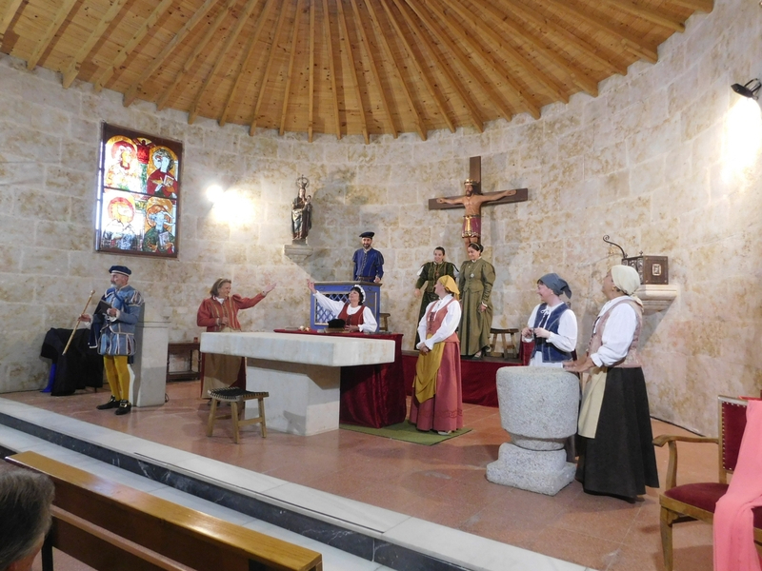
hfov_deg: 71.6
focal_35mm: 24
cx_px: 381
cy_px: 286
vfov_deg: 56.8
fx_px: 528
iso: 360
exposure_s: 1/30
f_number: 3
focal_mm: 4.1
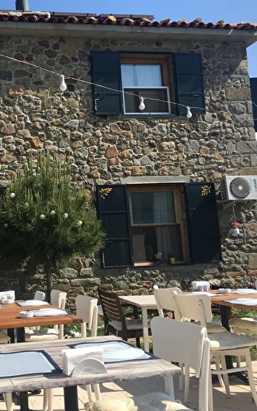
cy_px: 201
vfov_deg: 47.2
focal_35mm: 42
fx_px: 471
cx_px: 25
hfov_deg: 29.3
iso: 25
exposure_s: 1/1603
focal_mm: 4.15
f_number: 2.2
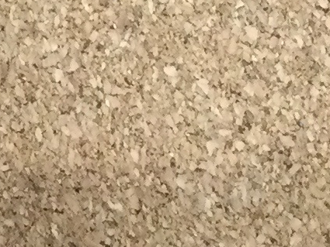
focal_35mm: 238
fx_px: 2270
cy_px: -324
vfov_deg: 6.0
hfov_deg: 7.9
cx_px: -372
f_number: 2.4
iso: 80
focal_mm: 3.3
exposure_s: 1/30
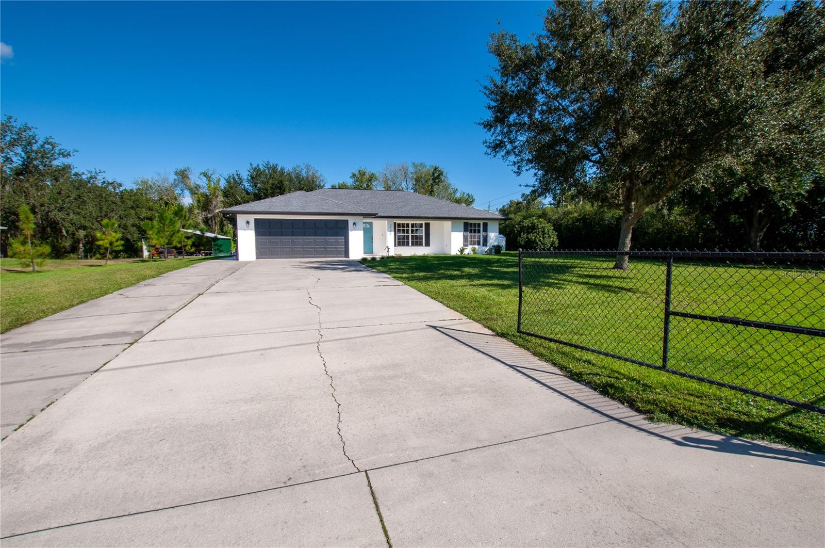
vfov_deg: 77.2
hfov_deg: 100.5
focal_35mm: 15
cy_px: 274
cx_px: 412
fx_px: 343
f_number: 9
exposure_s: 1/2000
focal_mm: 10
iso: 400
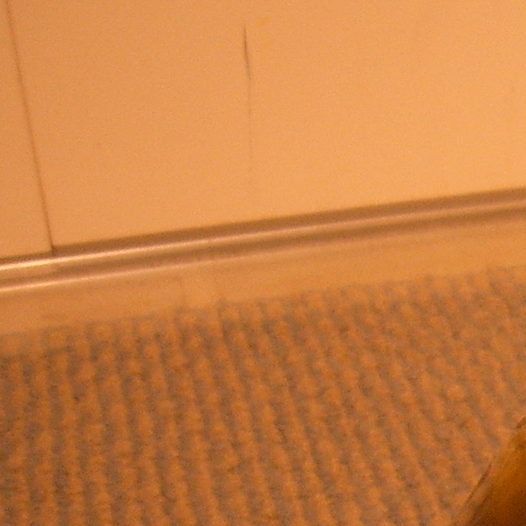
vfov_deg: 15.5
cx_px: 865
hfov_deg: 14.4
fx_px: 1891
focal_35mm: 110
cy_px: 566
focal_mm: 5.8
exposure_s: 1/3
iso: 100
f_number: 2.8
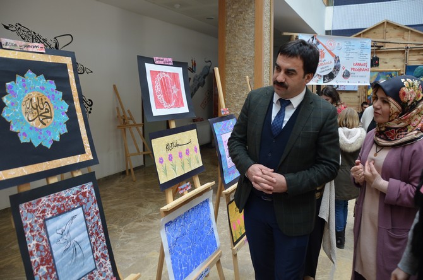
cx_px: 212
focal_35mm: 27
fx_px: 317
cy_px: 140
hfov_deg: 67.5
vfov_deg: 47.8
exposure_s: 1/60
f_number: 4
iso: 400
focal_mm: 18
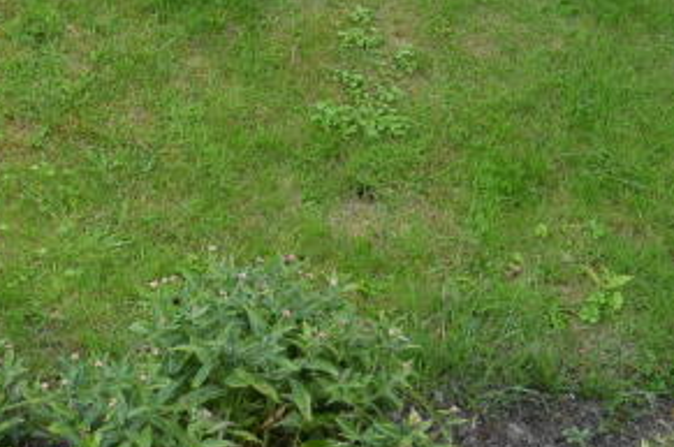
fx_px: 1776
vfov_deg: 13.5
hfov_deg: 21.1
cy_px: -239
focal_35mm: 95
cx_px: 79
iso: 400
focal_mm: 18
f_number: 3.5
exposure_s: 1/1000
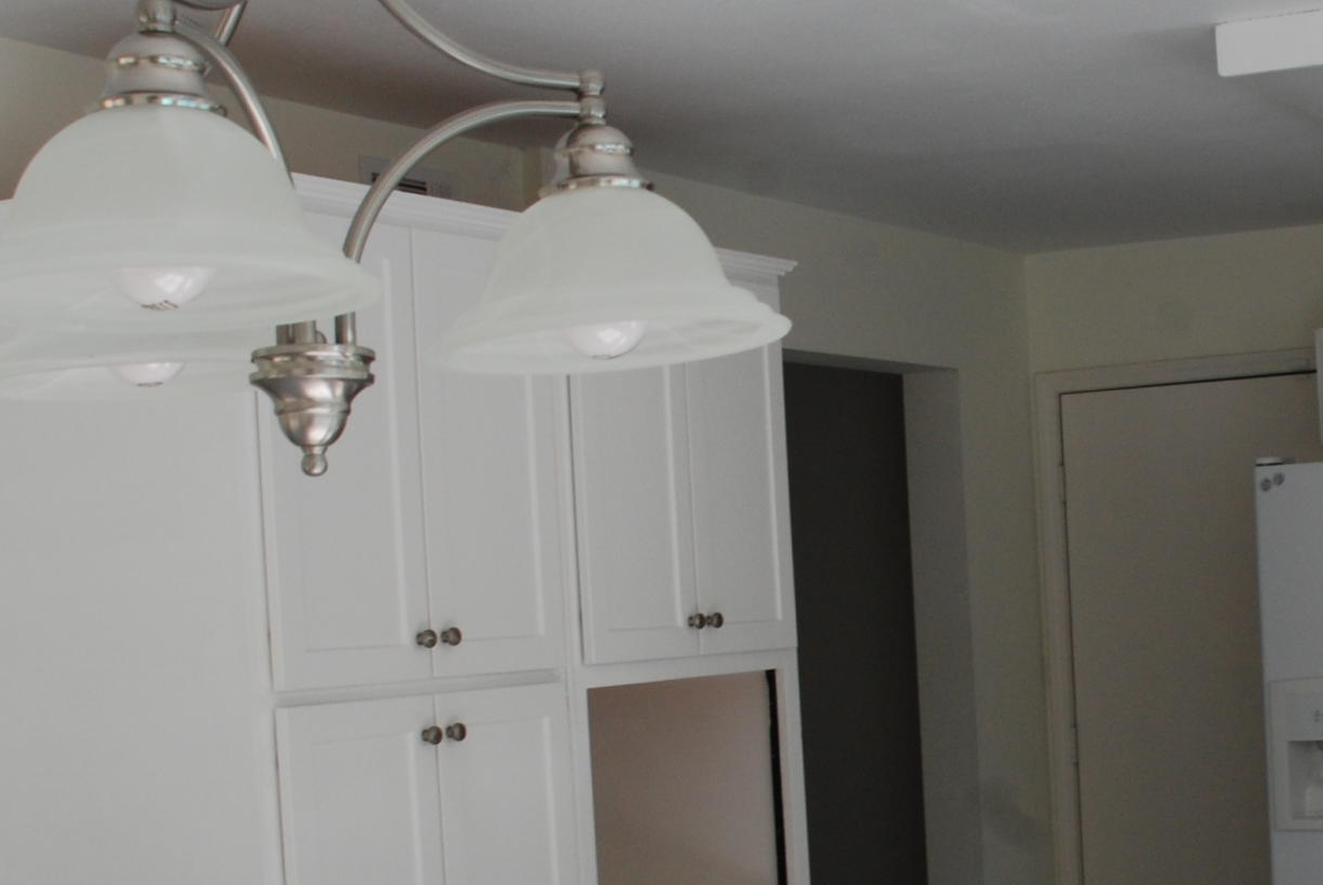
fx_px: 2428
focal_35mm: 66
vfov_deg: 20.5
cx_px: 1015
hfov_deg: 29.9
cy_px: 642
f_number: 10
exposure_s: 1/100
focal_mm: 18
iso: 250
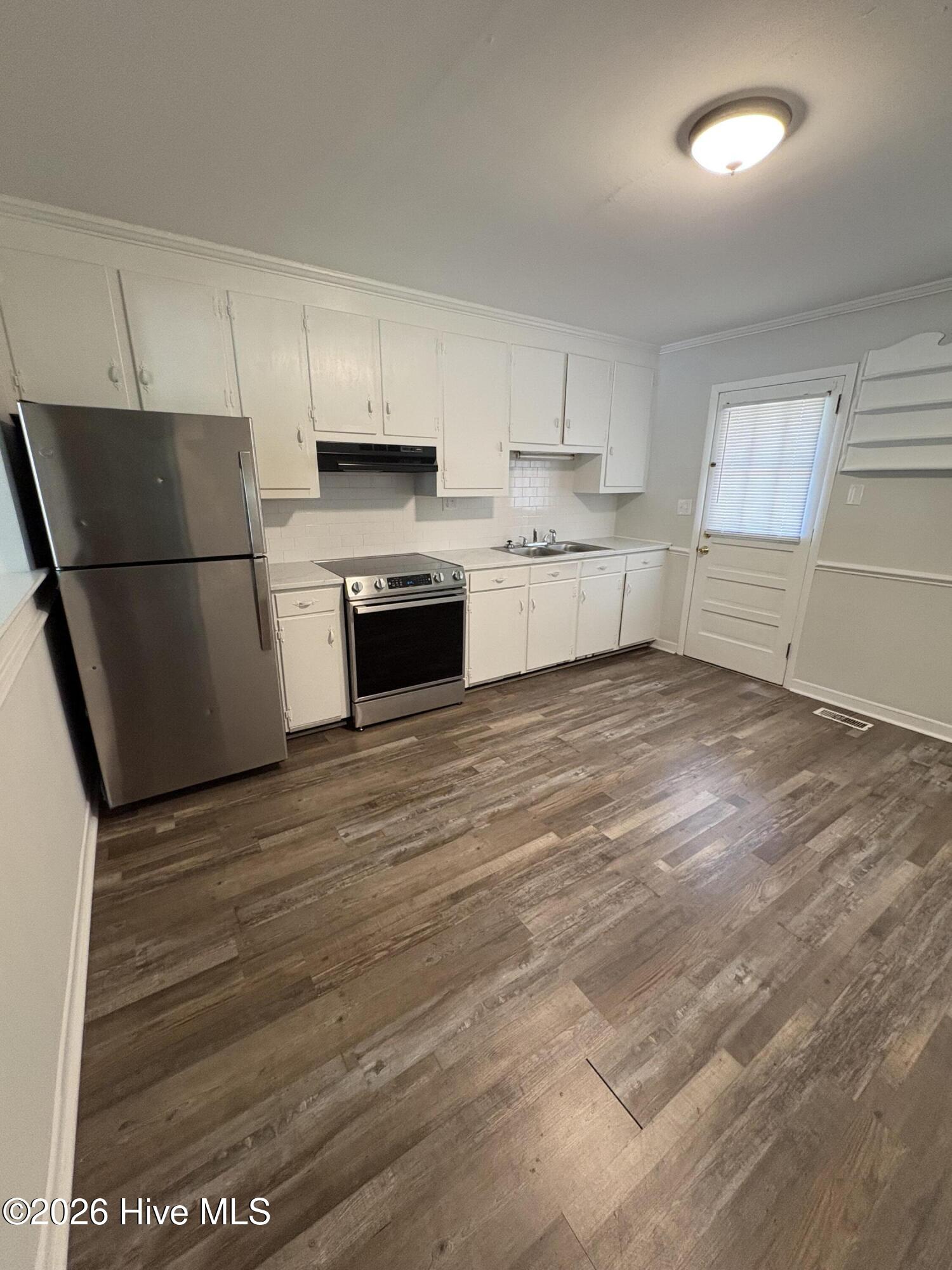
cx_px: 476
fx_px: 513
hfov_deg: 85.7
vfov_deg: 102.1
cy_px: 635
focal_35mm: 14
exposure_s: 1/60
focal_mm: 2.22
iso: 400
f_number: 2.2
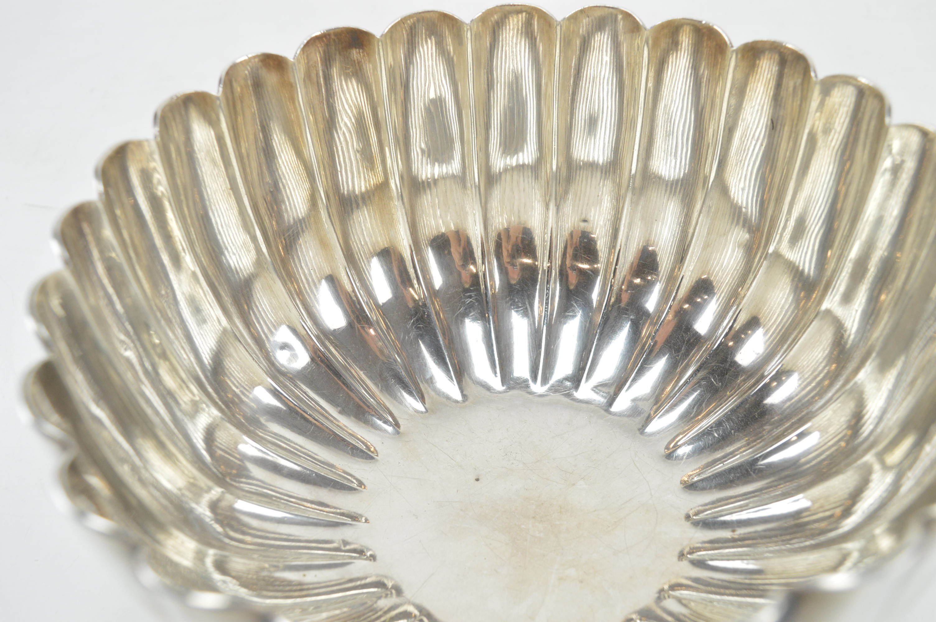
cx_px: 468
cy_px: 311
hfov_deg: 53.2
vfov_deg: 36.8
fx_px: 935
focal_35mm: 36
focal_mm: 24
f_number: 6.3
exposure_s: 1/80
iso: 800
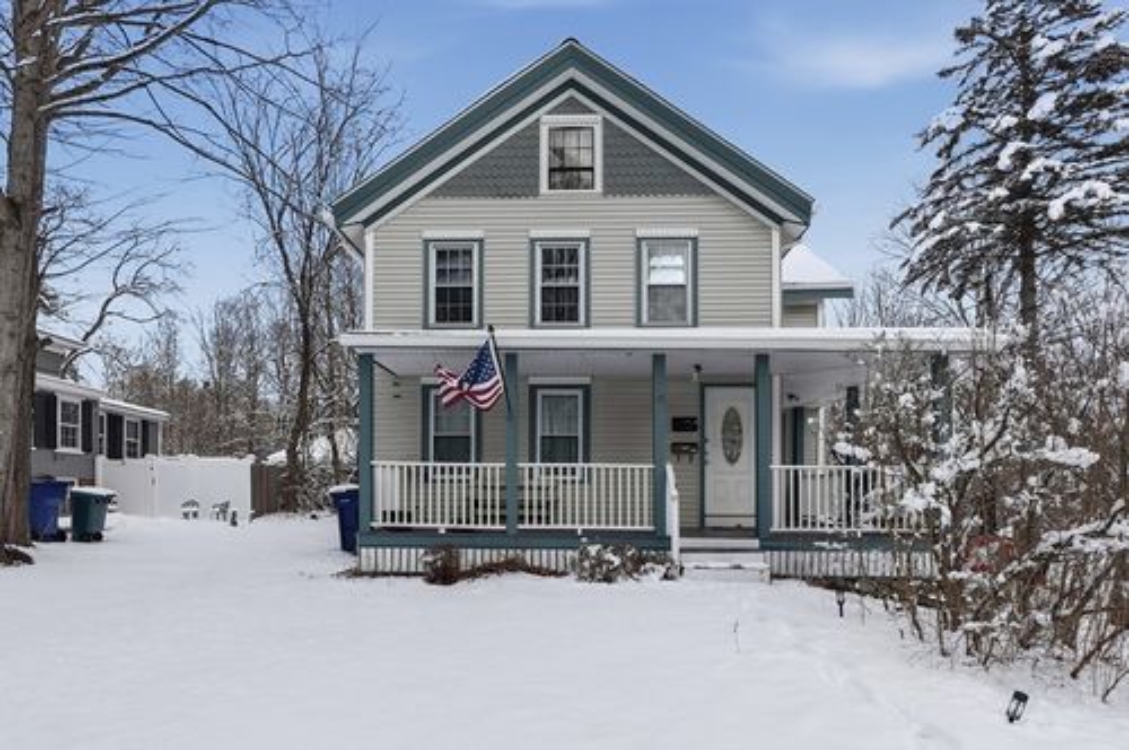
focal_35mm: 16
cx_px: 564
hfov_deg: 95.1
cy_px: 375
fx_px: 517
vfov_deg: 71.9
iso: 400
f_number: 7.1
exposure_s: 1/4000
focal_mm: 11
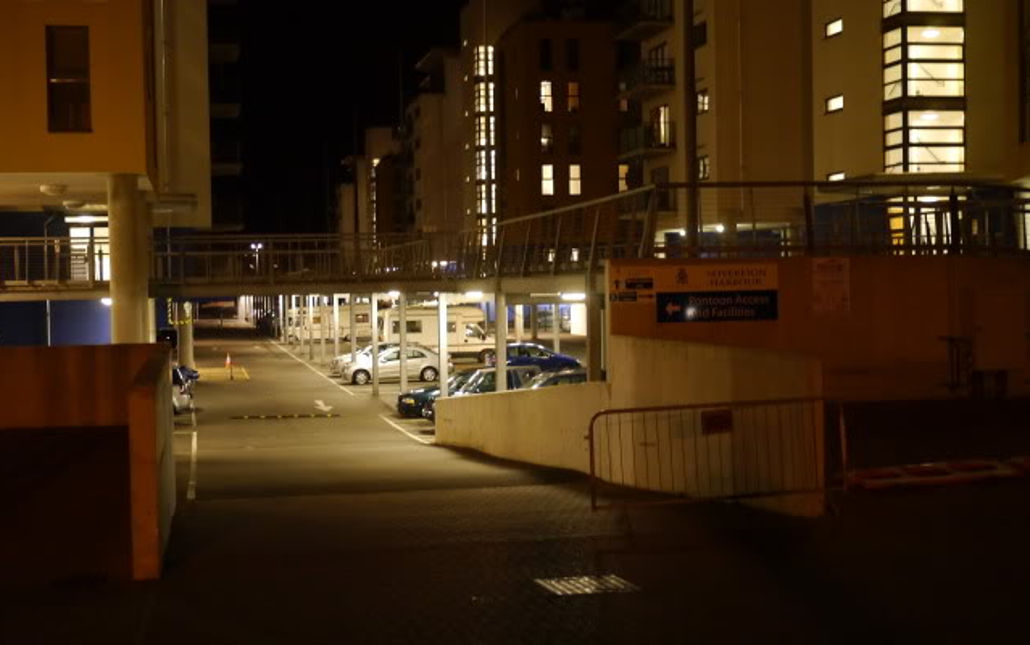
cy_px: 342
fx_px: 1488
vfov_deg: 24.4
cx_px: 455
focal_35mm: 53
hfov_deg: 38.1
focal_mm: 20
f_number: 1.8
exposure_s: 1/13
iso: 800
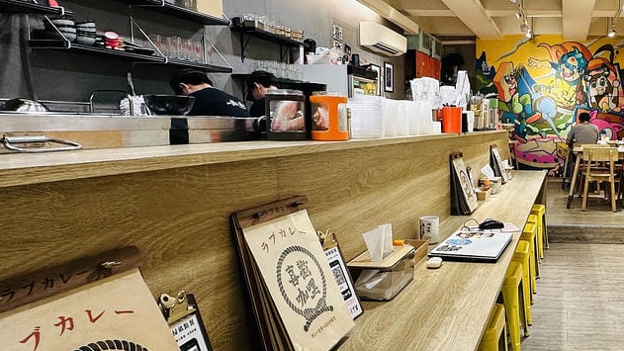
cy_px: 172
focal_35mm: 29
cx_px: 543
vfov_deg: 40.2
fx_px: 480
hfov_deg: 58.1
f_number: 2.2
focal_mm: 2.22
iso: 200
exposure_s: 1/60
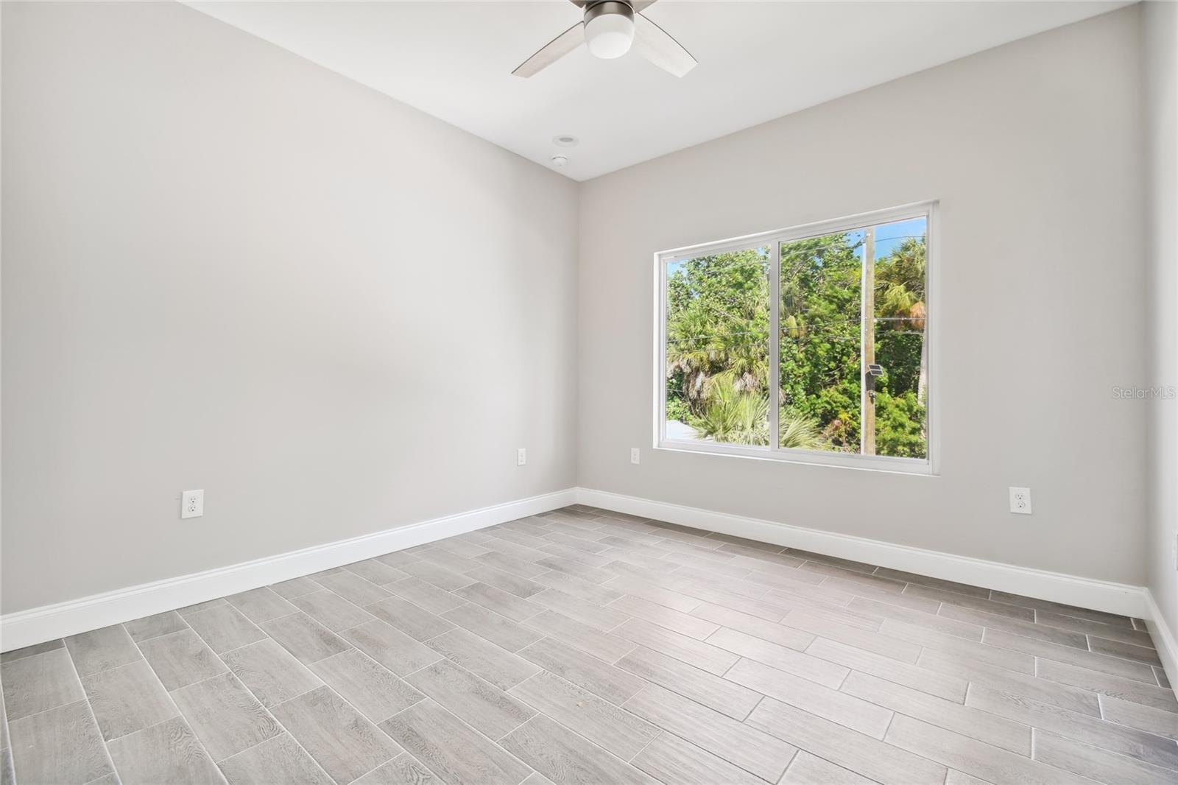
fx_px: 491
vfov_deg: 77.3
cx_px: 589
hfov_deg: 100.4
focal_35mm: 15
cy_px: 392
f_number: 7.1
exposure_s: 1/5
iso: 100
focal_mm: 10
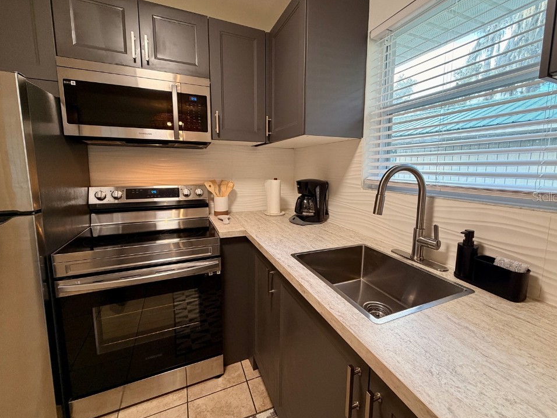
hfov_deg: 98.1
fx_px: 241
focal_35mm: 15
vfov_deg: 81.7
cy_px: 196
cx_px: 289
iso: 160
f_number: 2.2
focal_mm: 2.22
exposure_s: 1/60
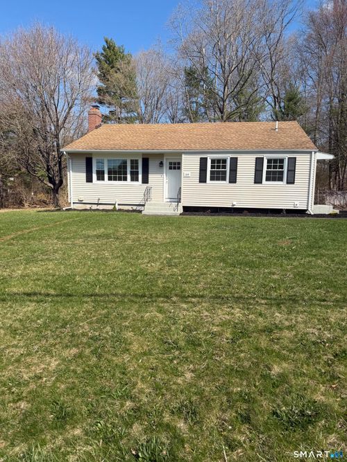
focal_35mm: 24
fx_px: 321
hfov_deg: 56.8
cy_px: 231
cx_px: 174
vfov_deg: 71.6
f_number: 1.78
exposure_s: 1/3584
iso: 80
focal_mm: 6.76
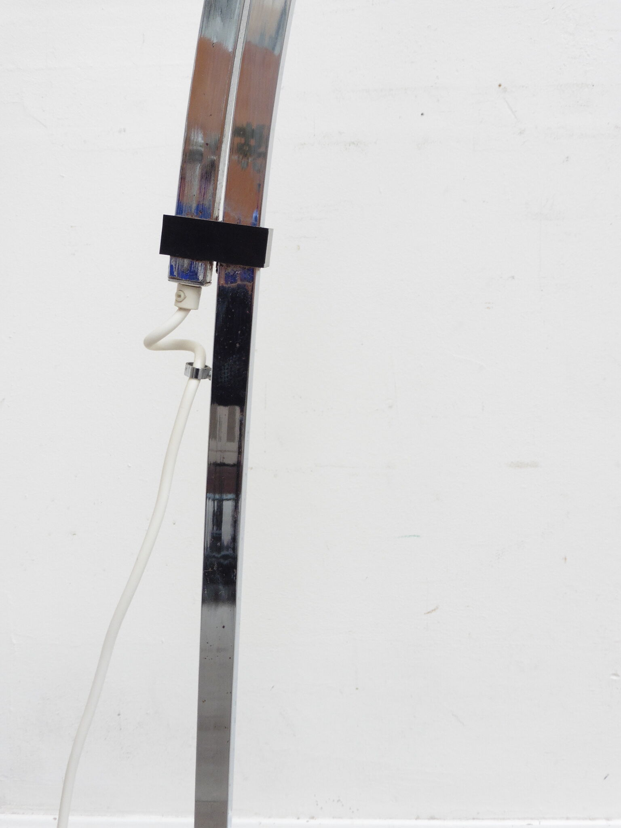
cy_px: 414
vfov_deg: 47.9
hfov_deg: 36.8
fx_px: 933
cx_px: 310
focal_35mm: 39
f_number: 3.9
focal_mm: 6.9
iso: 125
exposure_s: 1/60
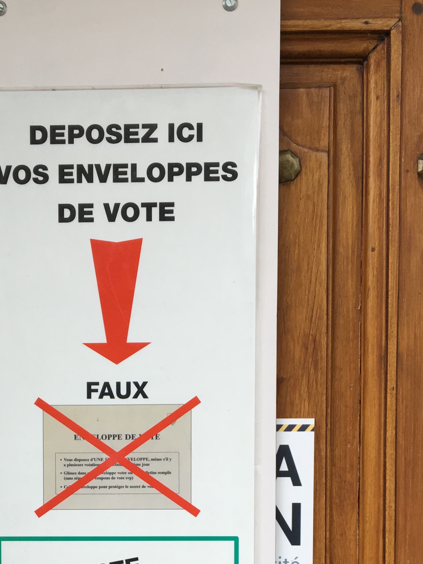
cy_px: 540
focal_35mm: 63
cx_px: 123
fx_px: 1026
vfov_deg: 29.1
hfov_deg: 23.1
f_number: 2.2
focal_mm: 4.15
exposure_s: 1/100
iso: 40
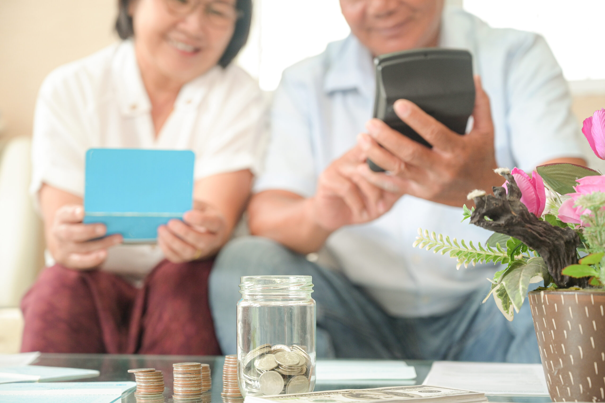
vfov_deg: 22.6
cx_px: 302
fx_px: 1008
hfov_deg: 33.4
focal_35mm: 60
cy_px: 202
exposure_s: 1/40
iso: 1000
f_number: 4
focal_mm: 60
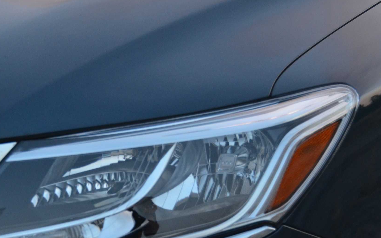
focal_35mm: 102
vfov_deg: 12.8
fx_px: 1059
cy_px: 160
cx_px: 105
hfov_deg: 20.3
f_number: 4.5
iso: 1600
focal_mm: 44
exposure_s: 1/100
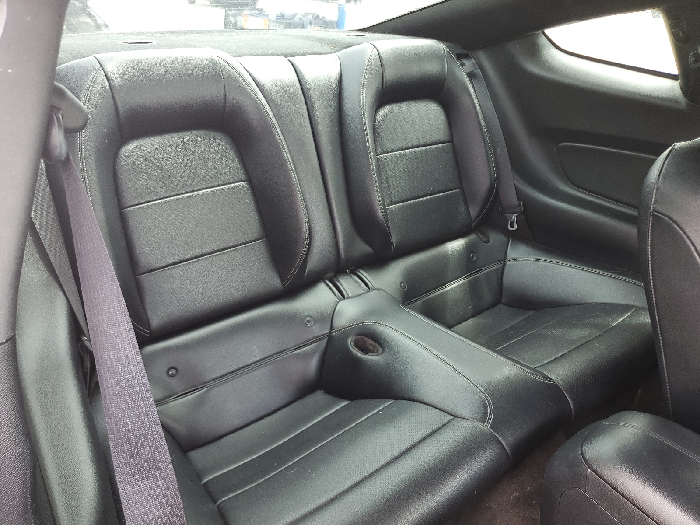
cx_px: 350
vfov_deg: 53.1
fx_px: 526
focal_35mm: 26
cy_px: 262
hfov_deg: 67.3
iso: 84
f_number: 1.5
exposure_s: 1/100
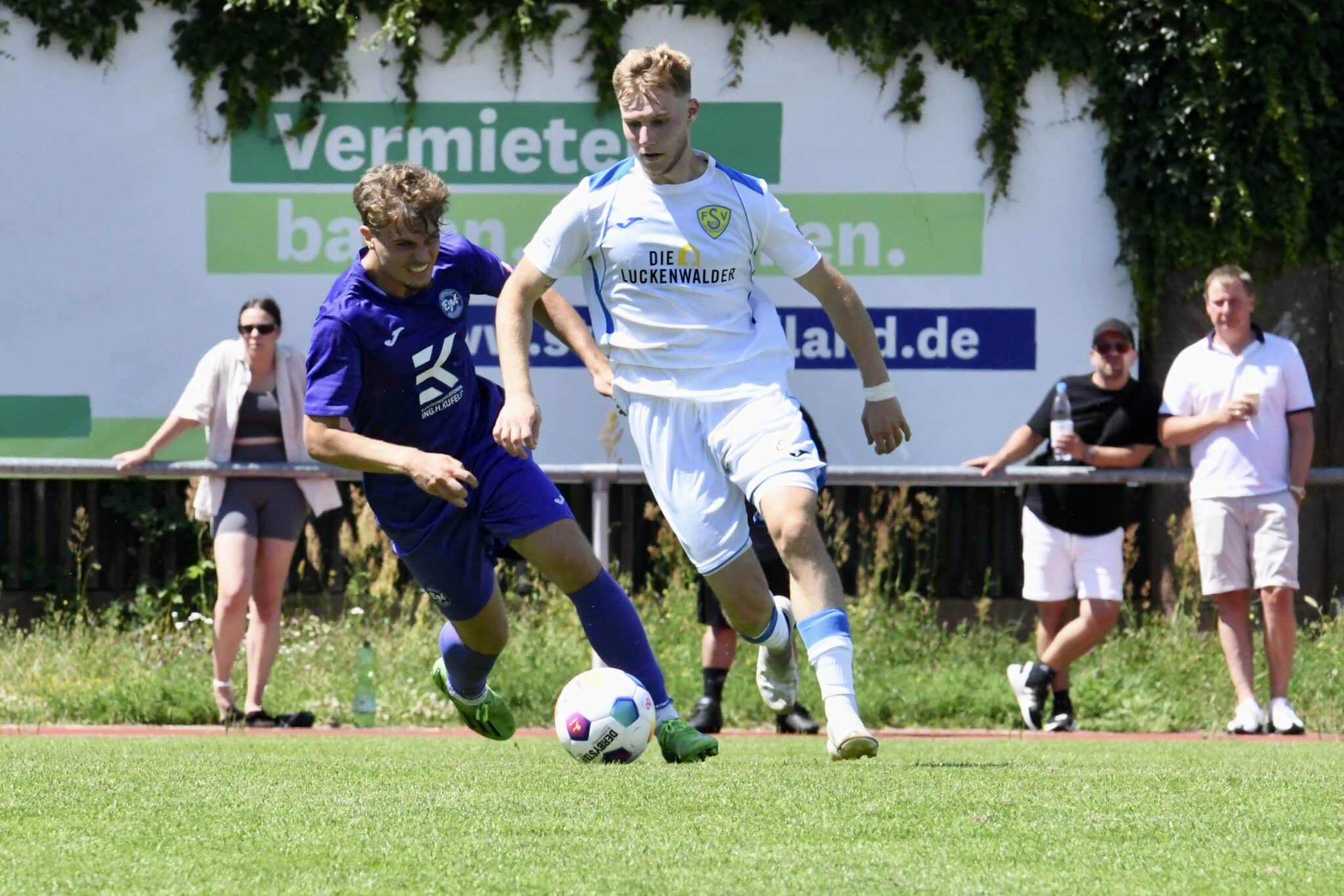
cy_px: 448
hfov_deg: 5.7
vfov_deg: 3.8
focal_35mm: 360
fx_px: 13438
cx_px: 672
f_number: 16
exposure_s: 1/1600
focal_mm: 360
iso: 5000
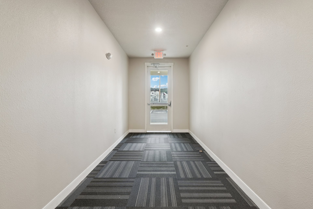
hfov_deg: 93.2
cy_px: 103
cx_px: 162
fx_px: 148
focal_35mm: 17
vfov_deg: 70.4
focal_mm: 16
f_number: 8
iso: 400
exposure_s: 1/4
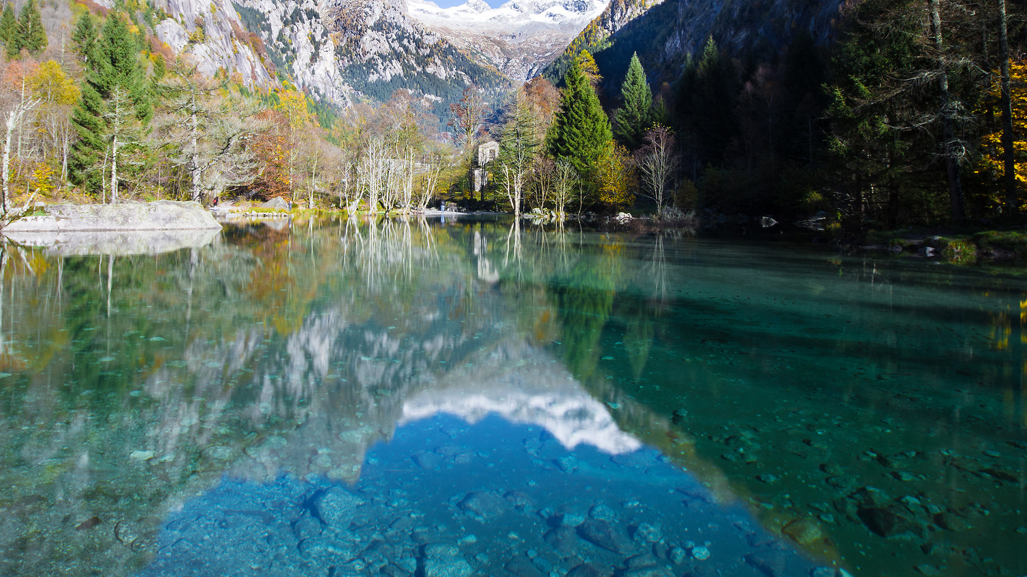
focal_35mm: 25
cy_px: 158
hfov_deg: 74.0
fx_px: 681
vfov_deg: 44.7
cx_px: 485
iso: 100
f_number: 11
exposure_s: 1.6
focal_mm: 10
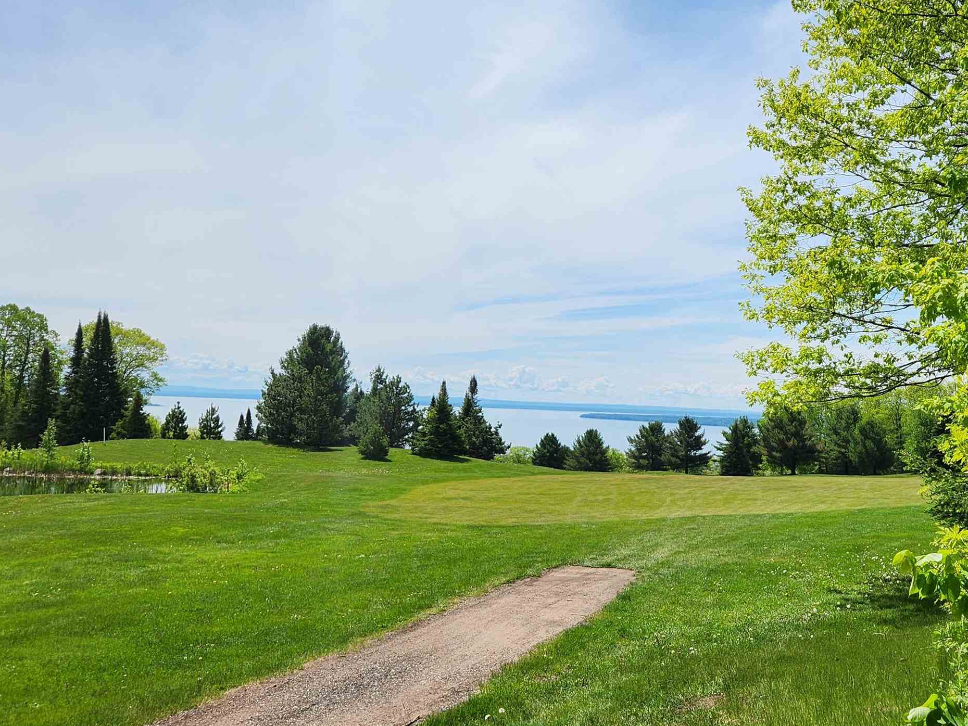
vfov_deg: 37.7
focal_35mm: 38
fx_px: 1063
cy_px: 332
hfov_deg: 47.7
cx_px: 687
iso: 20
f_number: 1.8
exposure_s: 1/3238
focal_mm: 5.4
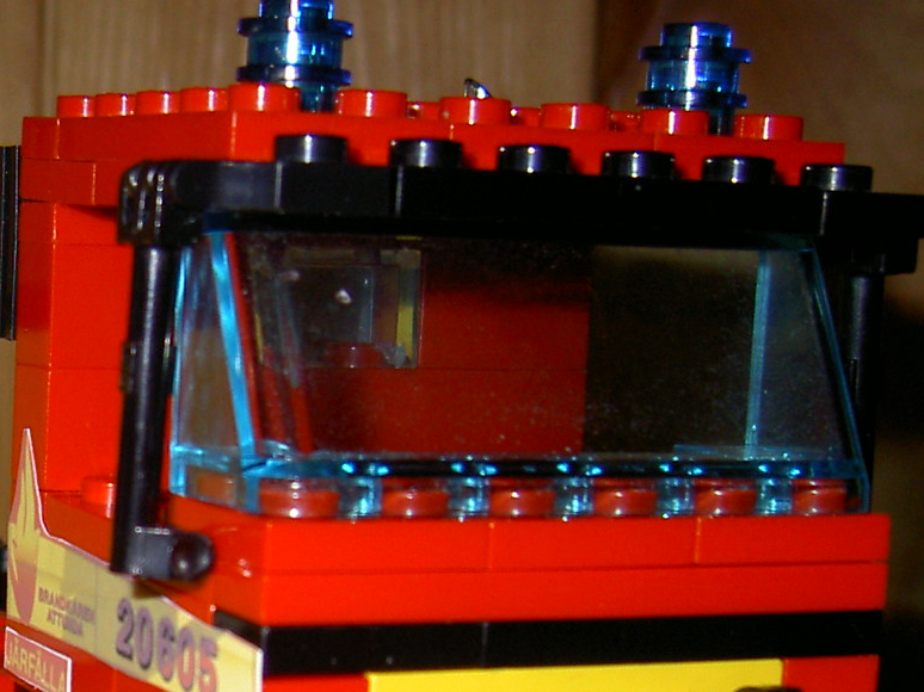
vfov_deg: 16.2
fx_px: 2402
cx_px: -73
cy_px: 586
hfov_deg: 20.8
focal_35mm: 90
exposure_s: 1/60
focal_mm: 5.6
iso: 50
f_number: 2.8
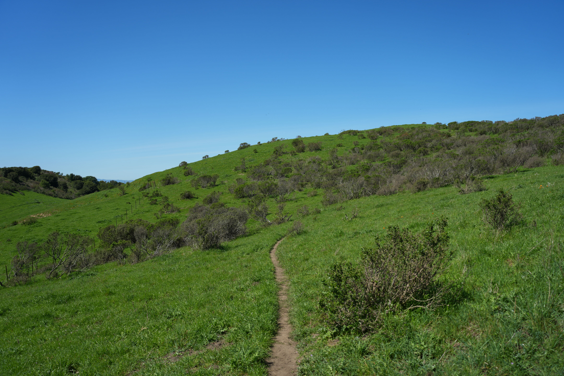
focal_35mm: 28
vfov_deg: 46.4
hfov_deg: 65.5
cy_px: 188
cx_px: 282
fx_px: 439
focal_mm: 28
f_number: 5.6
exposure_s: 1/640
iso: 100
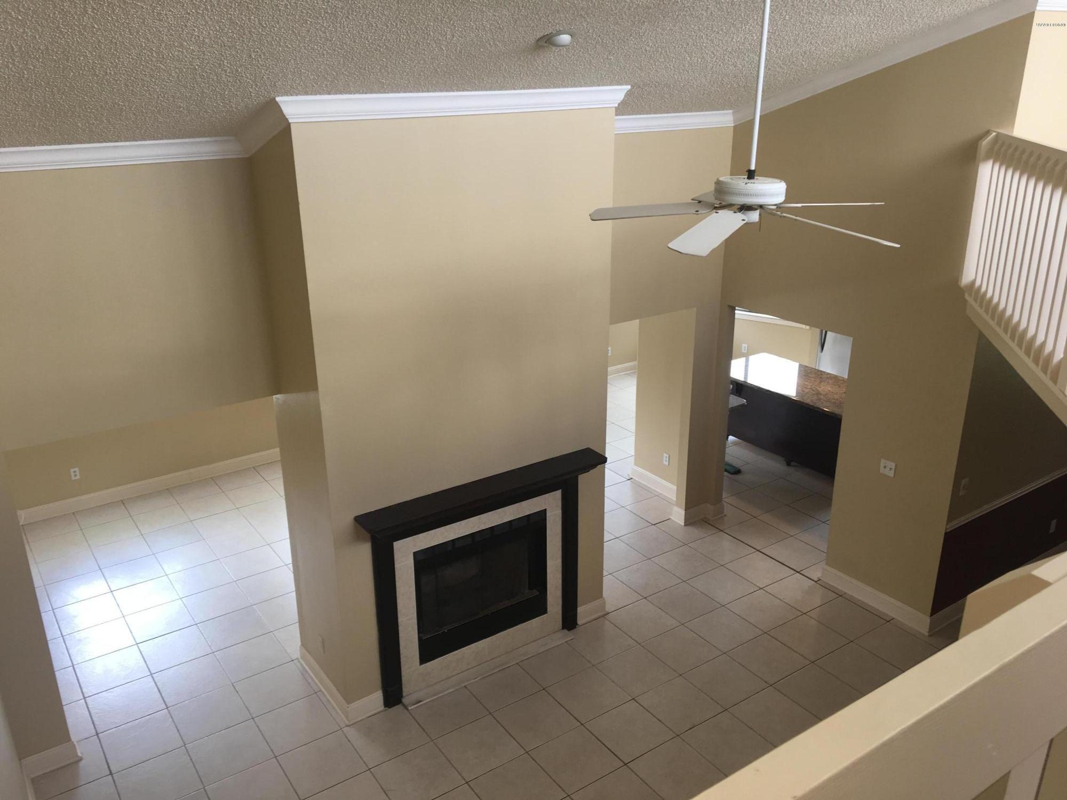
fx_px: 894
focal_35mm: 29
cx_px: 534
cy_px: 400
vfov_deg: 48.2
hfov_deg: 61.7
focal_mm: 4.15
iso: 25
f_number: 2.2
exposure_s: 1/30
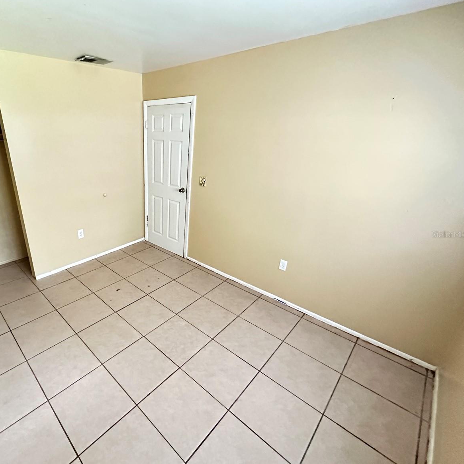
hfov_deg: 80.9
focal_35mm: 17
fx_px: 258
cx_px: 151
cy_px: 234
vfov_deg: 84.0
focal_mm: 2.22
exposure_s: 1/48
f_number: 2.2
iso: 1250
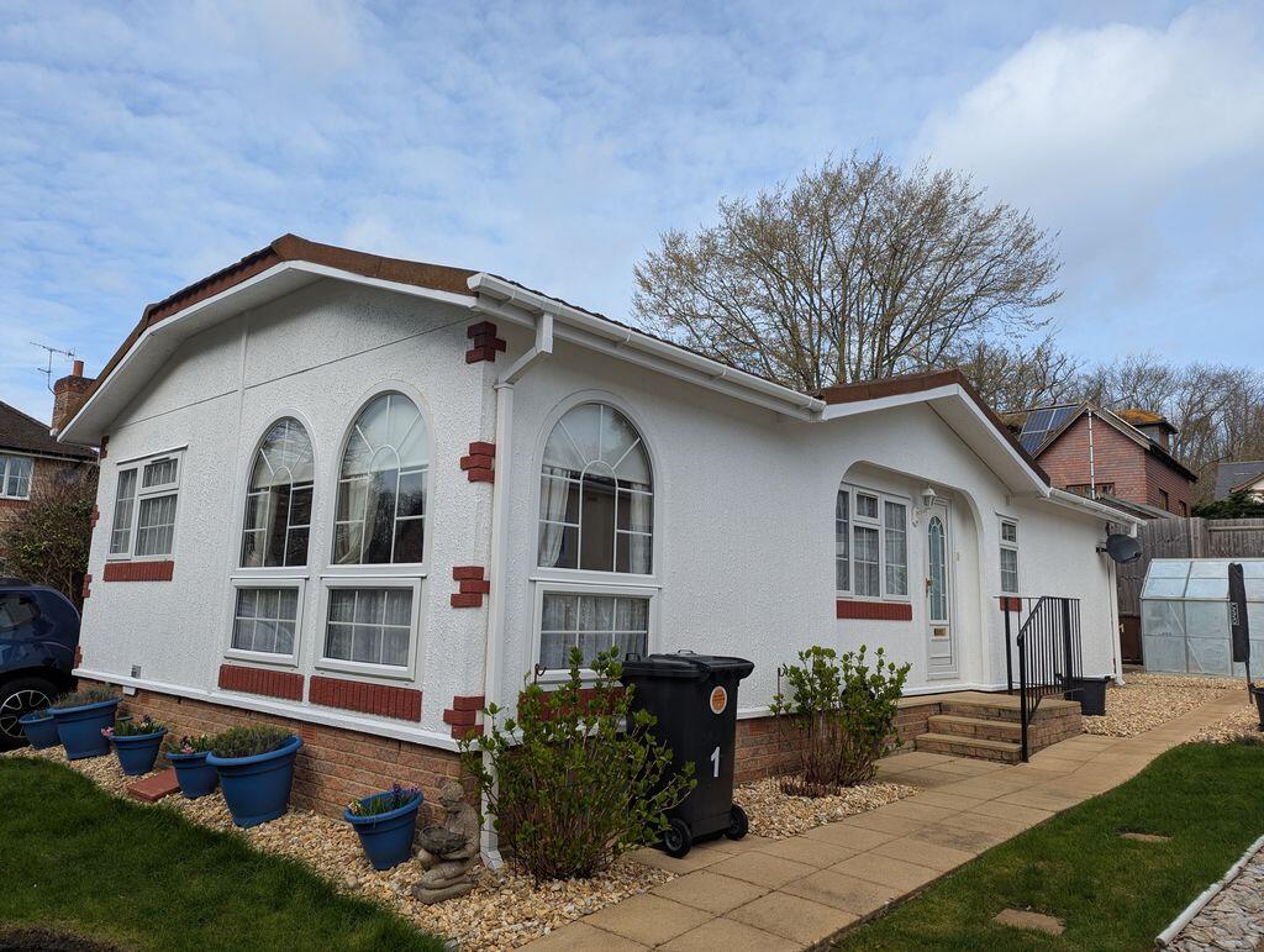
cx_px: 632
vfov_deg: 56.9
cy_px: 476
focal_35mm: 24
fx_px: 878
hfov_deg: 71.5
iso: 48
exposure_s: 1/1618
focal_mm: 6.81
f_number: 1.85
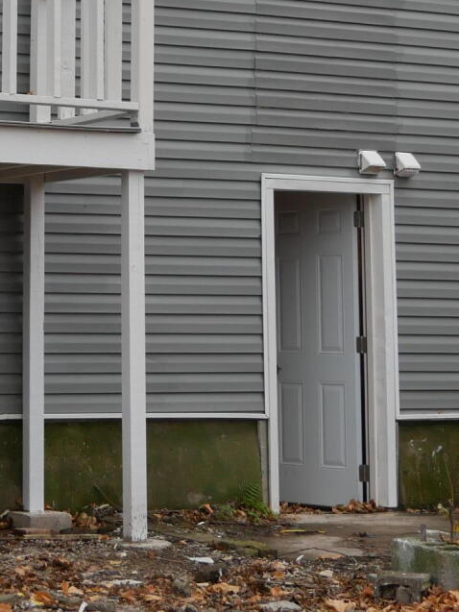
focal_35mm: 113
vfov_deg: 17.1
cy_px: 18
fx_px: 1997
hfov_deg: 12.9
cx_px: -48
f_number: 3.9
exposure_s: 1/60
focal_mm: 18
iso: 250
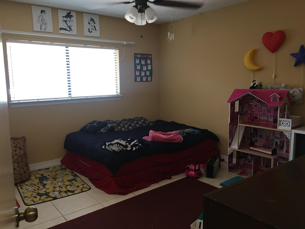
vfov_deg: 48.2
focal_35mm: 29
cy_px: 114
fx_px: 256
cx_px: 152
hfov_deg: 61.7
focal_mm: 4.15
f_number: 2.2
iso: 50
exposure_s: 1/15
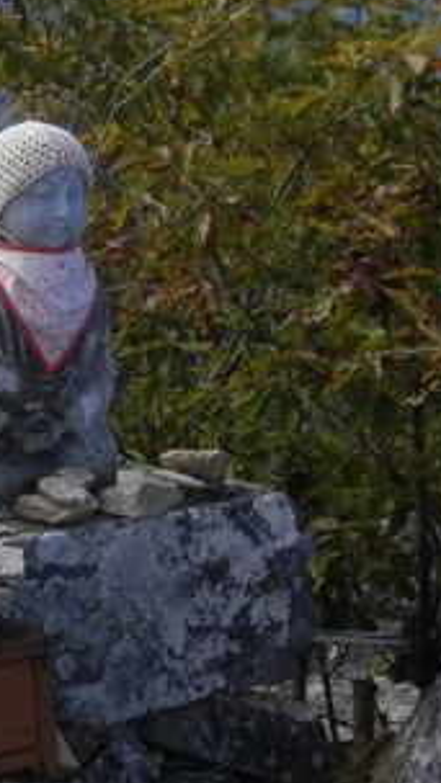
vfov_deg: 24.7
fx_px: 1788
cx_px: -101
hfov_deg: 13.6
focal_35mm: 86
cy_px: 381
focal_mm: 5.5
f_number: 3.3
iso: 80
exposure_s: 1/800
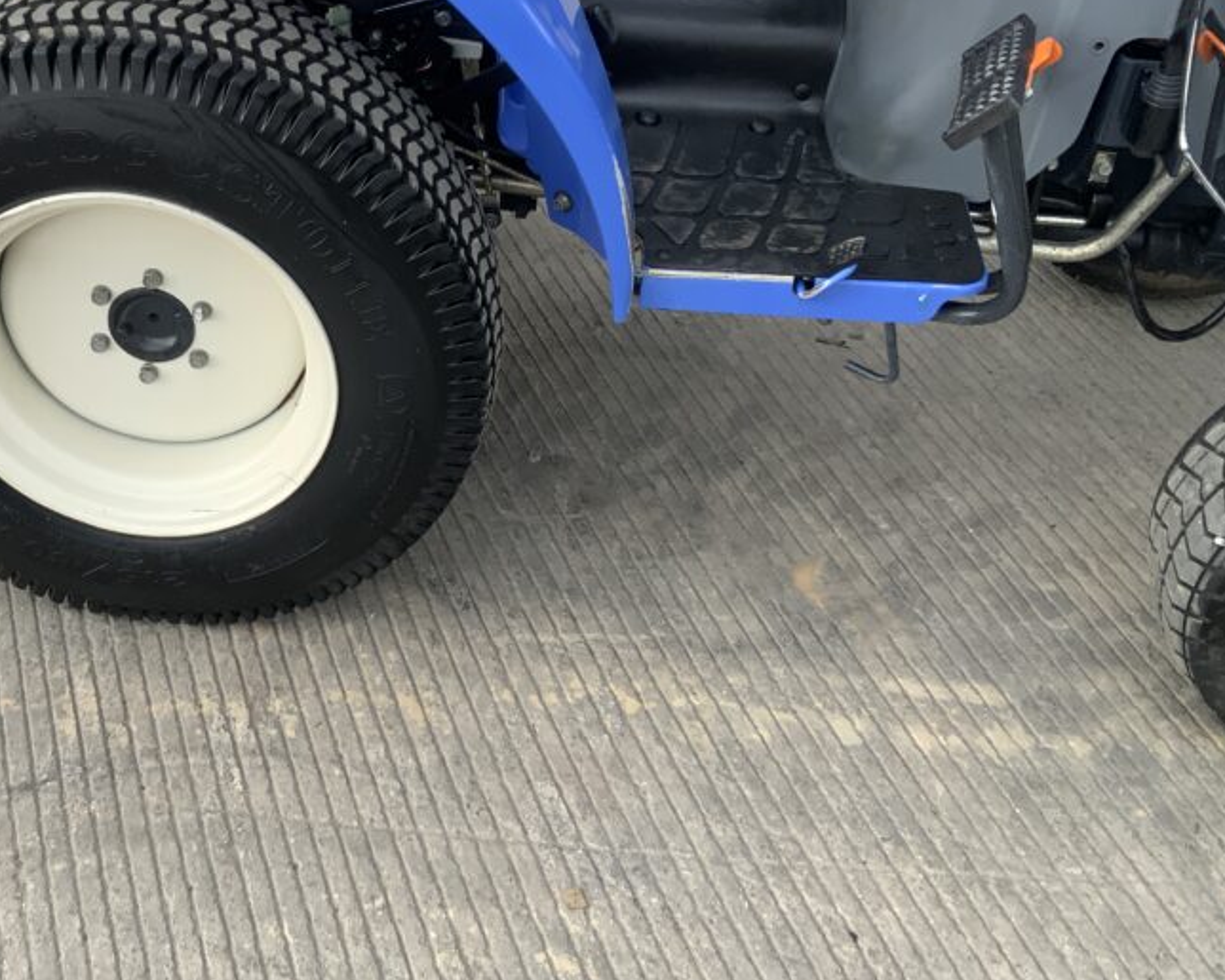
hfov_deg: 40.2
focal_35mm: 45
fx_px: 1631
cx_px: 325
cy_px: 371
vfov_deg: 33.3
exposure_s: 1/409
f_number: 1.8
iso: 16
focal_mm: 3
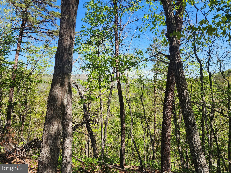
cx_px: 116
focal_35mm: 23
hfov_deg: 73.9
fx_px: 153
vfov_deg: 58.9
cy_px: 86
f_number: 1.8
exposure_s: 1/490
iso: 12
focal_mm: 6.4
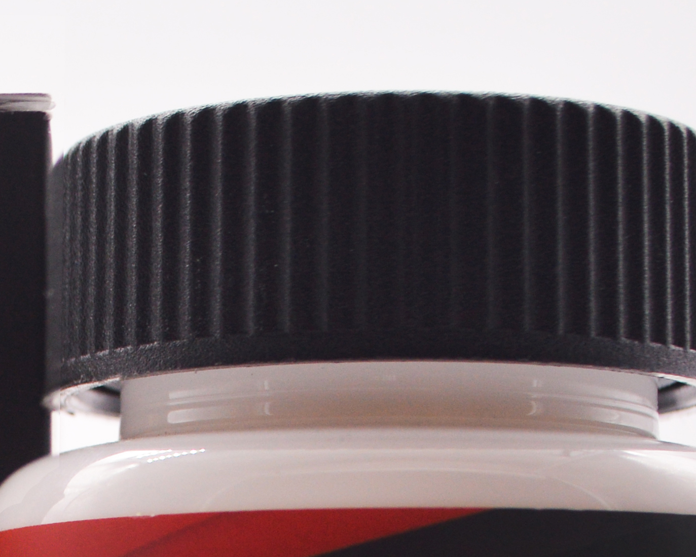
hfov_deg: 12.2
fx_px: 3235
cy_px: 815
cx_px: 45
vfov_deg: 9.6
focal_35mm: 157
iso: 200
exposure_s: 1/100
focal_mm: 26
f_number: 5.6
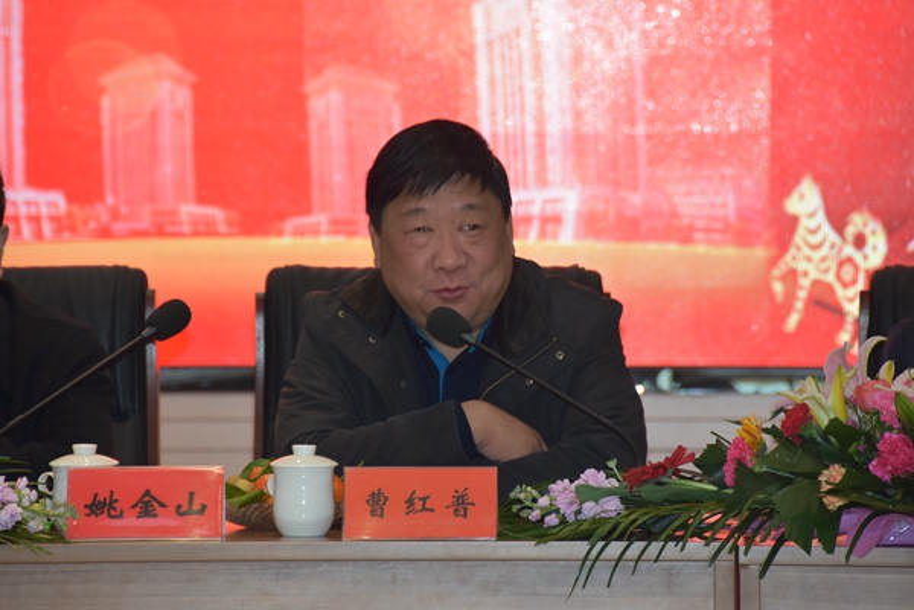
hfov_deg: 6.9
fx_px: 7616
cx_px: 457
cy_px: 305
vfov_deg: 4.6
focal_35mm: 300
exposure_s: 1/60
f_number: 5.6
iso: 560
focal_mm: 200
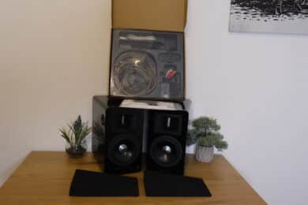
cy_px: 102
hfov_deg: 58.7
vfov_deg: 41.1
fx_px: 274
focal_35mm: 32
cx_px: 154
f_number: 6.4
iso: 800
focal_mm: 21.3
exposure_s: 1/30
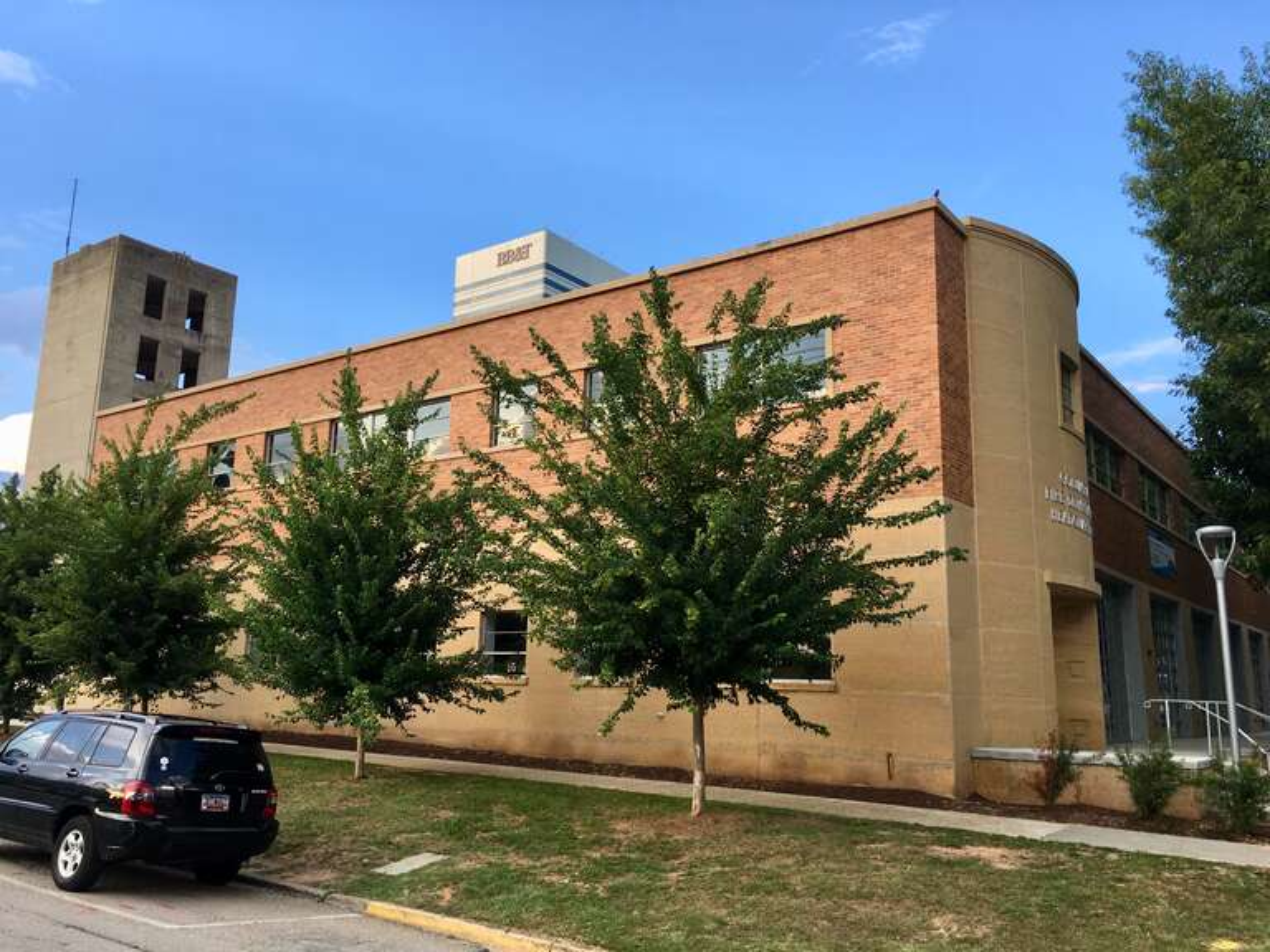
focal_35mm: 29
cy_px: 476
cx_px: 635
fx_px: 1064
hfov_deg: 61.7
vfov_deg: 48.2
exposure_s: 1/240
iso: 25
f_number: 2.2
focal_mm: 4.15
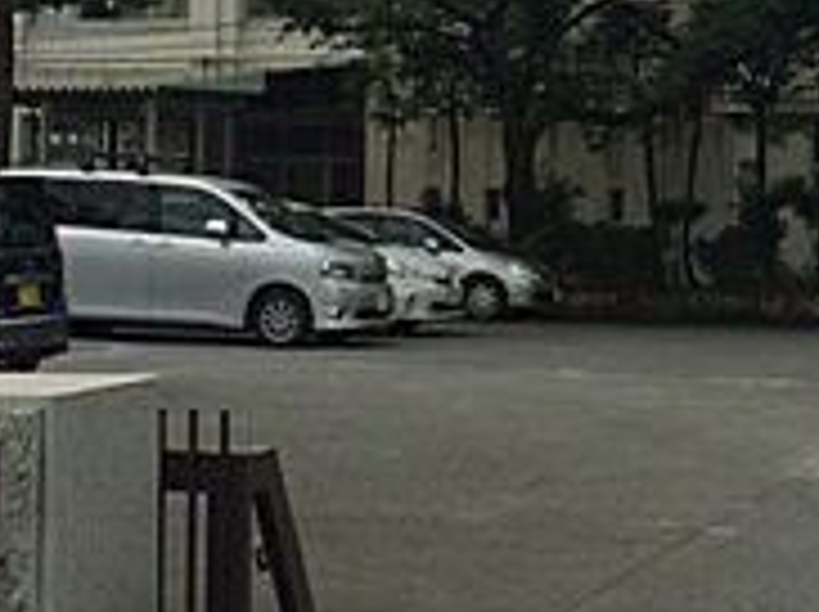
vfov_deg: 14.4
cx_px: 508
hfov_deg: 19.3
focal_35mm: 102
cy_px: 122
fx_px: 2410
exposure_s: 1/2564
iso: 32
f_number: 2.2
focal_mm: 4.15
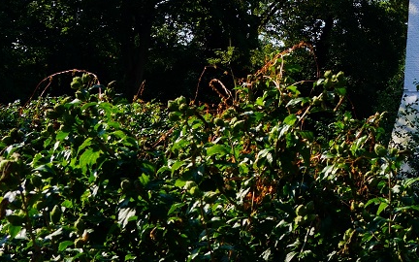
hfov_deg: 21.8
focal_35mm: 85
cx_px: 552
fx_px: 971
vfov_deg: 14.4
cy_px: -118
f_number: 9
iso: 100
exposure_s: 1/125
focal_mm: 24
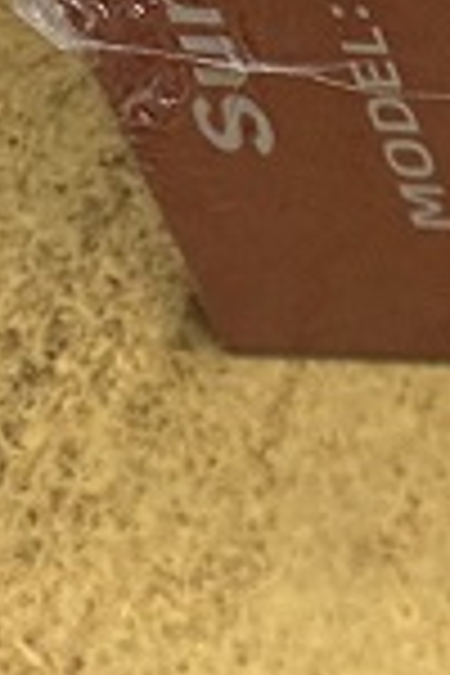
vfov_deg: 7.8
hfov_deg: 6.2
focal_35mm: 190
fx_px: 3562
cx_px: 1703
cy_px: 2563
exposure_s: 1/100
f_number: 1.78
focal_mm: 6.76
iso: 125
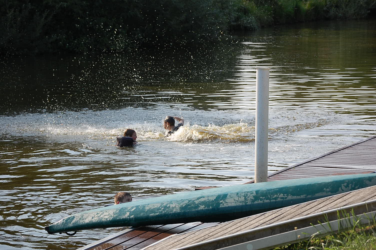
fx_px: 1409
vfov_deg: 10.1
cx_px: 188
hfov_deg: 15.2
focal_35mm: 135
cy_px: 125
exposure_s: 1/640
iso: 200
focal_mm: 90
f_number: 6.3
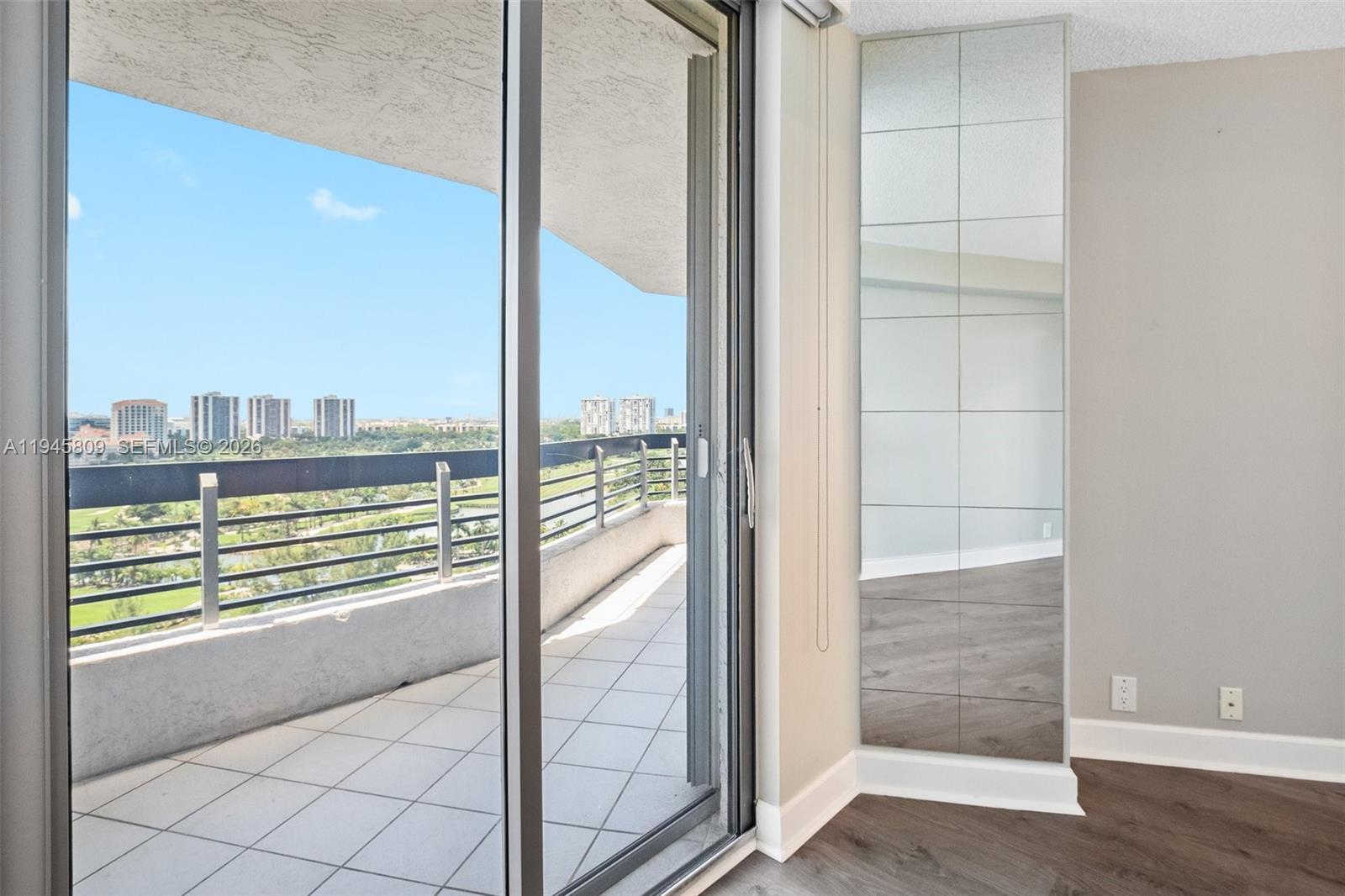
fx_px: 560
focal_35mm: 15
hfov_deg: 100.4
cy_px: 448
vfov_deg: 77.3
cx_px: 672
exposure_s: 1/20
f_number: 8
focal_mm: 10
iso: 200
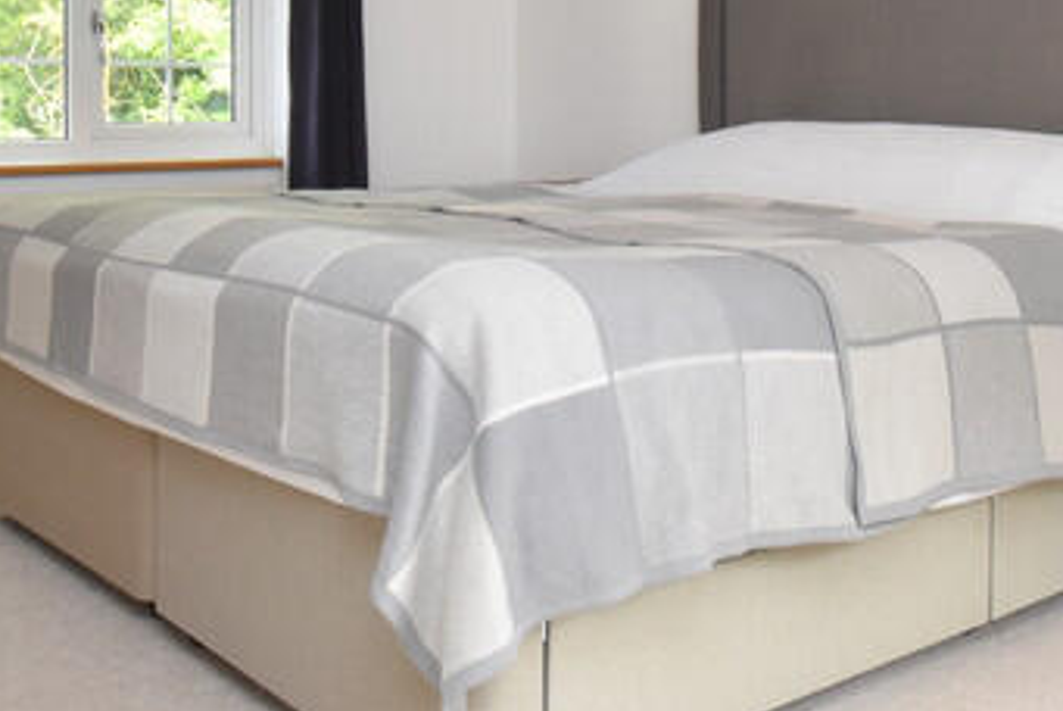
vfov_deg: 28.5
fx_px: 1330
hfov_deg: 42.9
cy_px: 39
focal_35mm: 45
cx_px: 717
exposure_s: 1/60
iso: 560
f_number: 9
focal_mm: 10
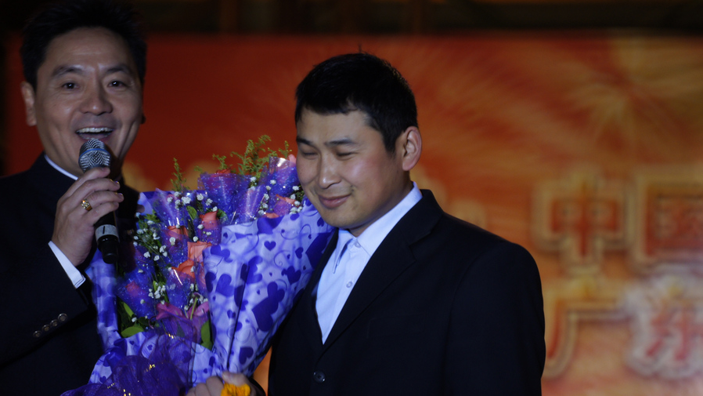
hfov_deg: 2.7
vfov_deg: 1.5
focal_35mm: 787
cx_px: 352
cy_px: 219
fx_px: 14669
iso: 400
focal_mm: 500
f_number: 8
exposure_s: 1/60
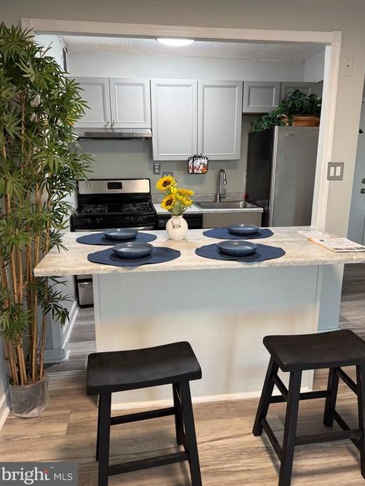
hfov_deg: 54.9
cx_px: 186
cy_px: 236
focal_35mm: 25
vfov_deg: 69.4
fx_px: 351
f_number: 1.78
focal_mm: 6.76
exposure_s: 1/60
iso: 125
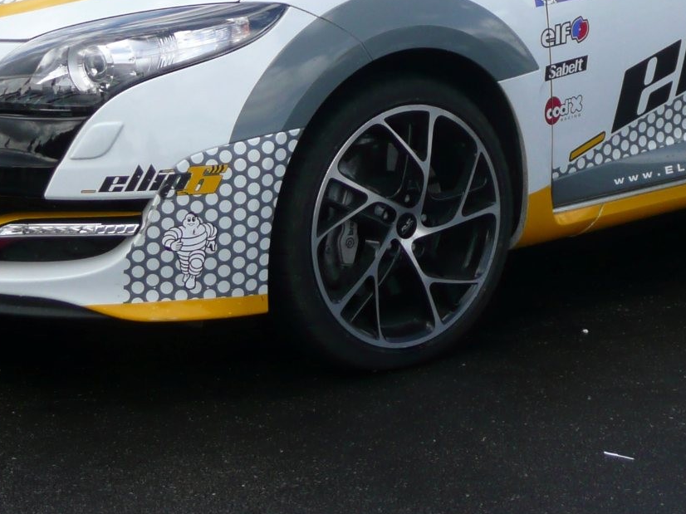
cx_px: 439
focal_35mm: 124
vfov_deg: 11.7
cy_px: -91
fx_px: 2457
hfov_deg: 15.9
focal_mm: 8.2
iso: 100
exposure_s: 1/320
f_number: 4.2
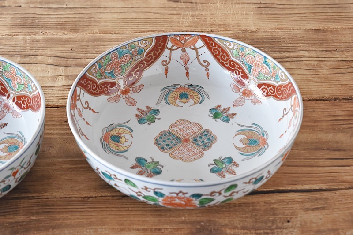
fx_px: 809
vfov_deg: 16.5
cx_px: 176
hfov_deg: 24.6
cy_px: 118
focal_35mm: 82
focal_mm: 55
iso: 800
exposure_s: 1/13
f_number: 5.6
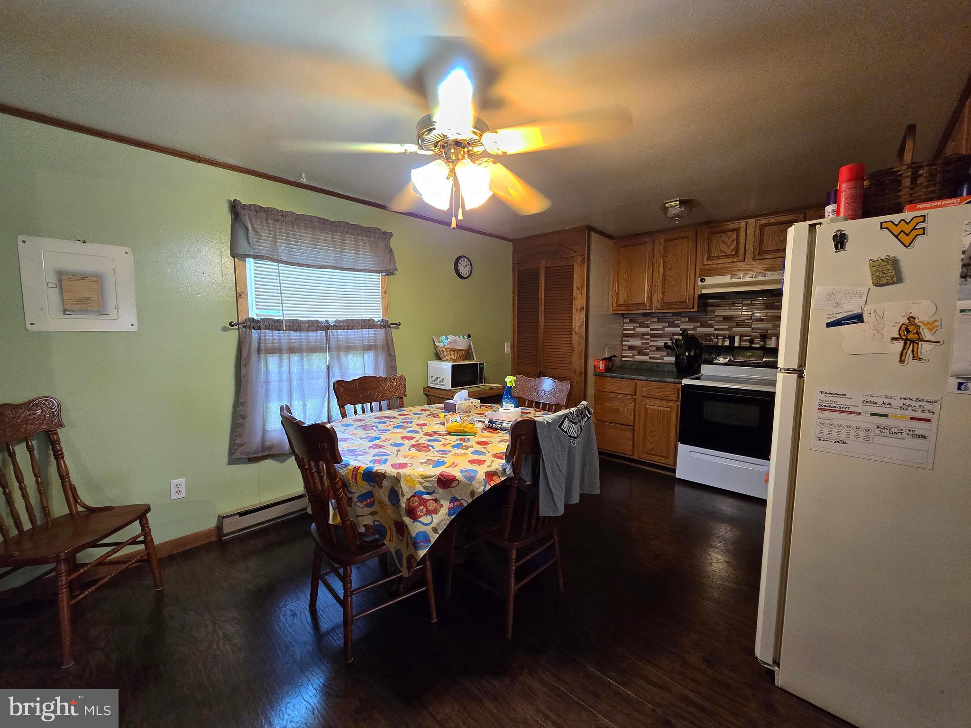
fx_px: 365
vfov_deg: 89.9
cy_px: 364
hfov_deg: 106.2
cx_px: 486
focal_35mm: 13
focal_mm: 2.2
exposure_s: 1/60
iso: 400
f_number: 2.2
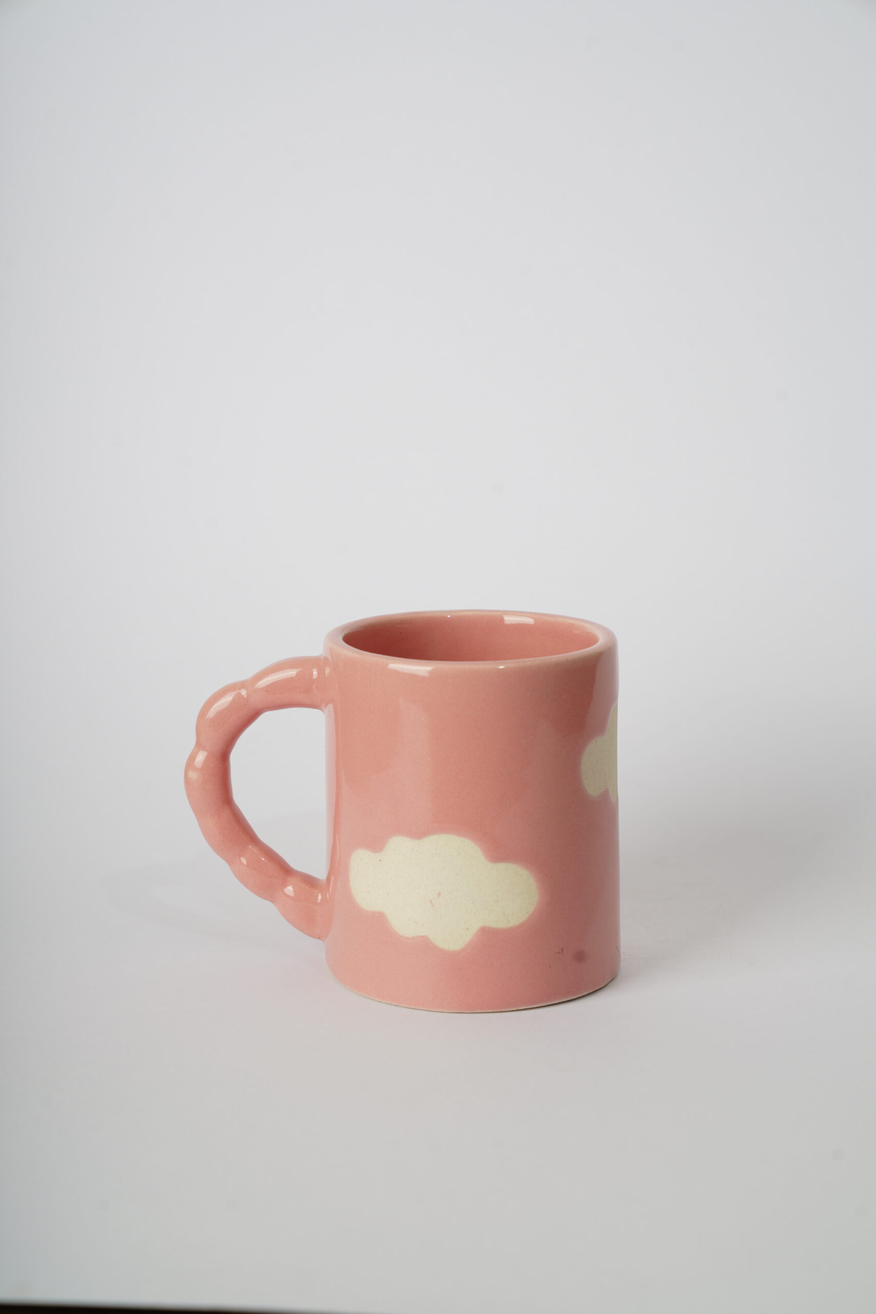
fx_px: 2554
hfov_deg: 19.5
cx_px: 438
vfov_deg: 28.8
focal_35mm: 70
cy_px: 657
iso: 100
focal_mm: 70
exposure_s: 1/160
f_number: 8
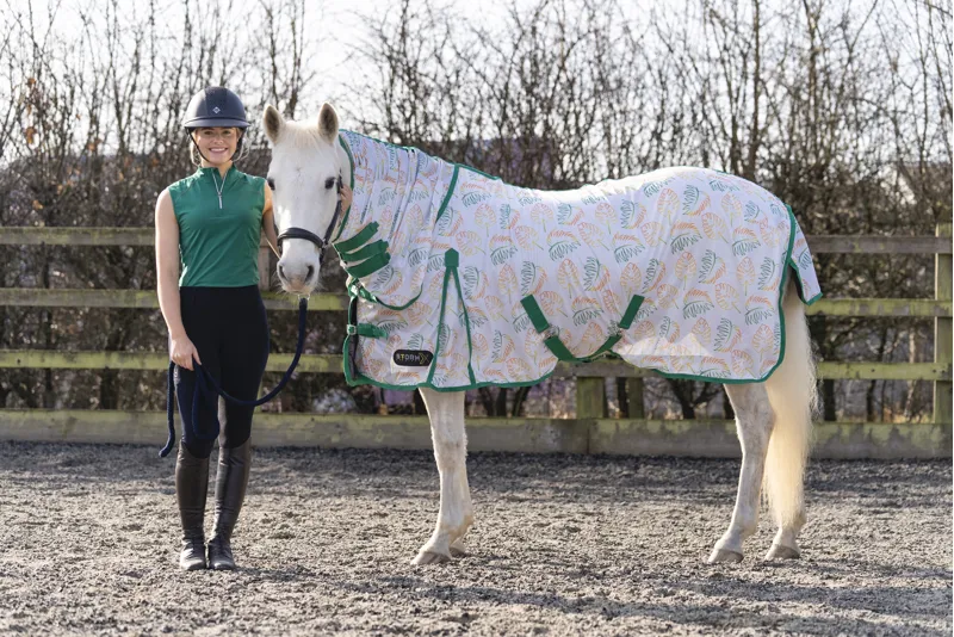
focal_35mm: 96
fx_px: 2545
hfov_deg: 21.2
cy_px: 318
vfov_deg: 14.3
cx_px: 477
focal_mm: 96
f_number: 3.5
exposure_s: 1/800
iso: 125
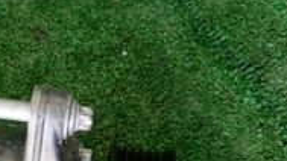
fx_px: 791
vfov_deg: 11.6
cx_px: -97
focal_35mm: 104
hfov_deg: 18.9
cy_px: 93
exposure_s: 1/40
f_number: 2.3
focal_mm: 5.4
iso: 200
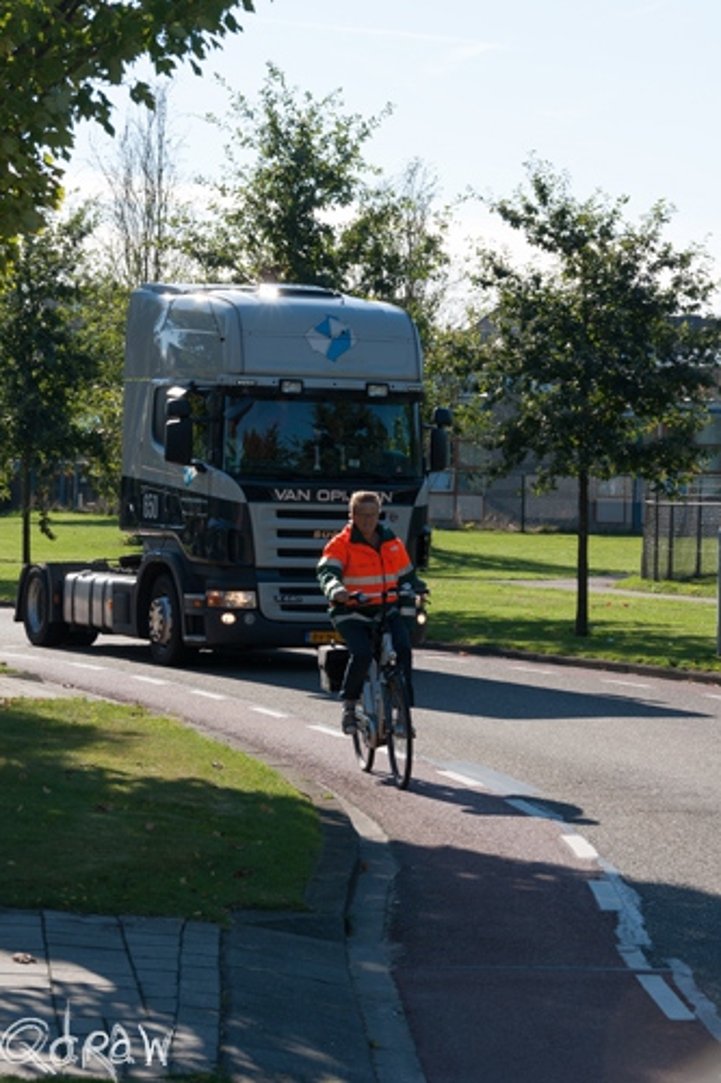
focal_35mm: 90
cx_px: 360
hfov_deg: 15.2
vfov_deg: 22.6
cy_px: 542
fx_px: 2705
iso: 100
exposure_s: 1/250
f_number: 8
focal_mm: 60
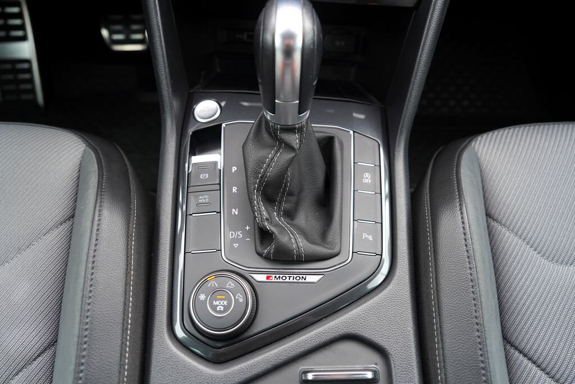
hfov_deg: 73.7
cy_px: 192
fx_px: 383
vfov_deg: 53.1
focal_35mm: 24
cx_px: 288
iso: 100
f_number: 4
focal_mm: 24
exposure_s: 1/60
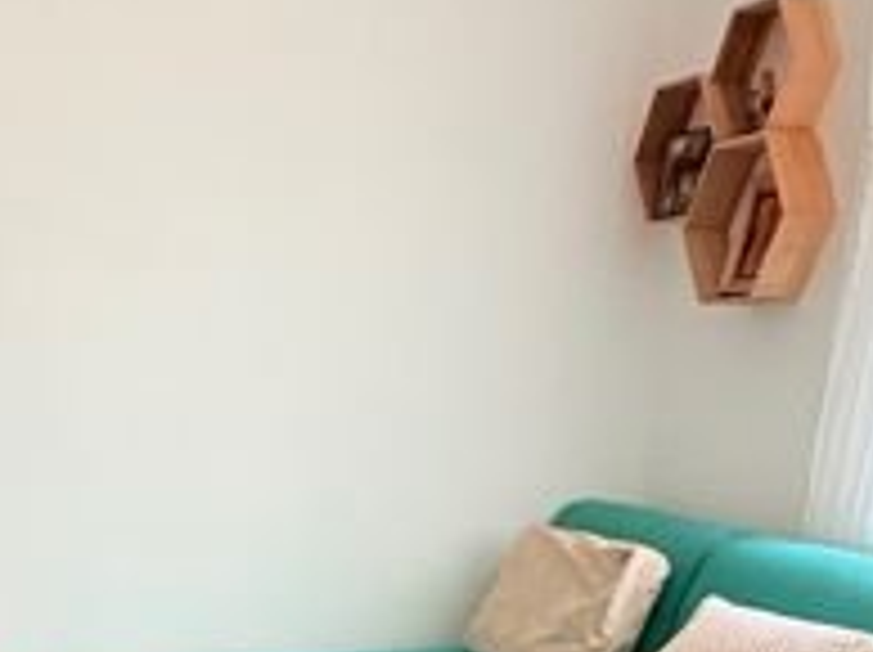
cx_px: 358
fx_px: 1285
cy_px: 953
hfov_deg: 37.4
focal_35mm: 51
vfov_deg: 23.4
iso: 320
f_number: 2.2
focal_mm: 2.22
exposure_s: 1/84
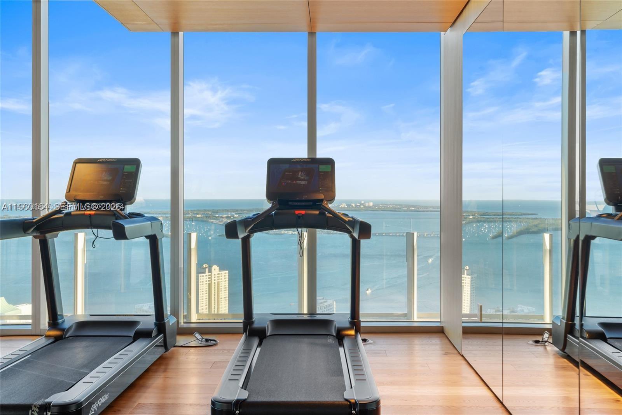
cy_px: 208
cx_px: 311
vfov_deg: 37.8
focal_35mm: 35
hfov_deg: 54.4
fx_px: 605
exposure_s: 1/8
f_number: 13
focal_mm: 35
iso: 250
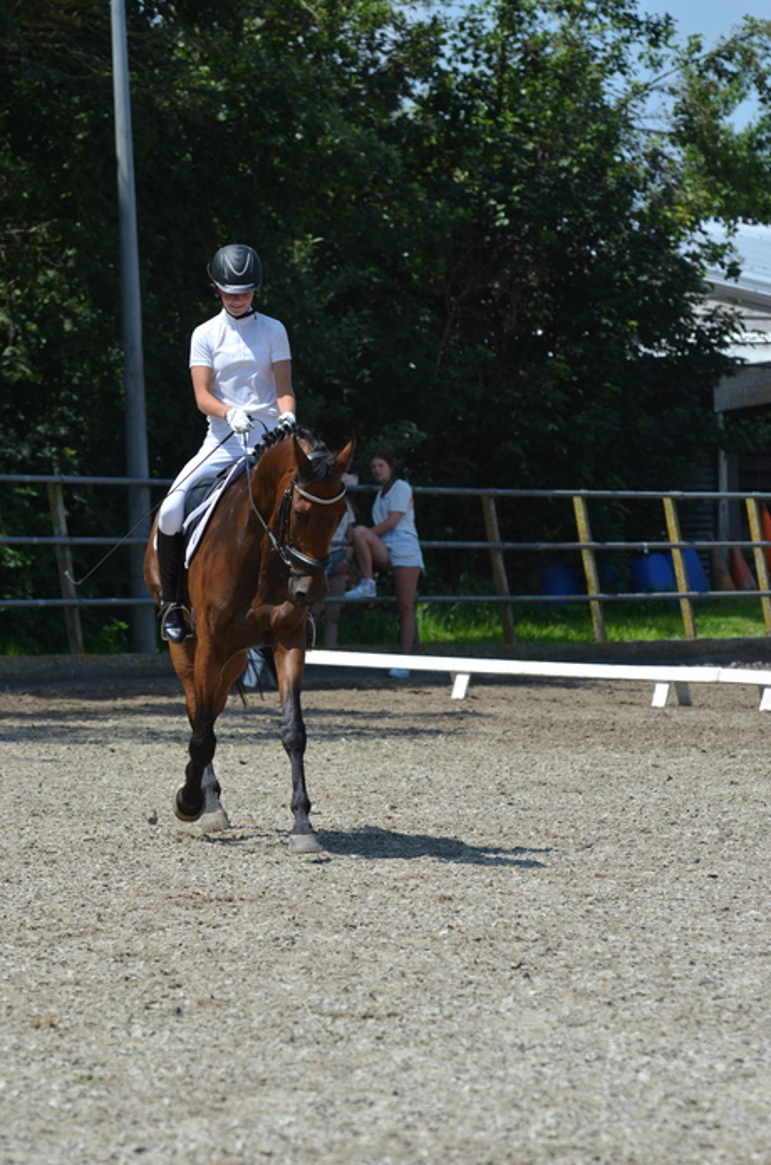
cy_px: 582
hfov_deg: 7.3
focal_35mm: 188
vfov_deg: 11.0
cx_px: 386
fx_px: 6053
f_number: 5
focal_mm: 125
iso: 100
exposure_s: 1/800
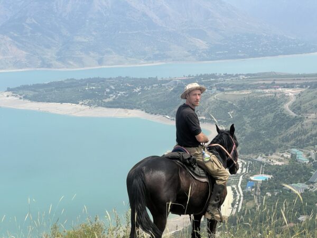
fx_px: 705
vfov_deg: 19.1
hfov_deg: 25.3
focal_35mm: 77
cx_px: 158
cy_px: 119
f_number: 2.8
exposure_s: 1/889
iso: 32
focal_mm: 9
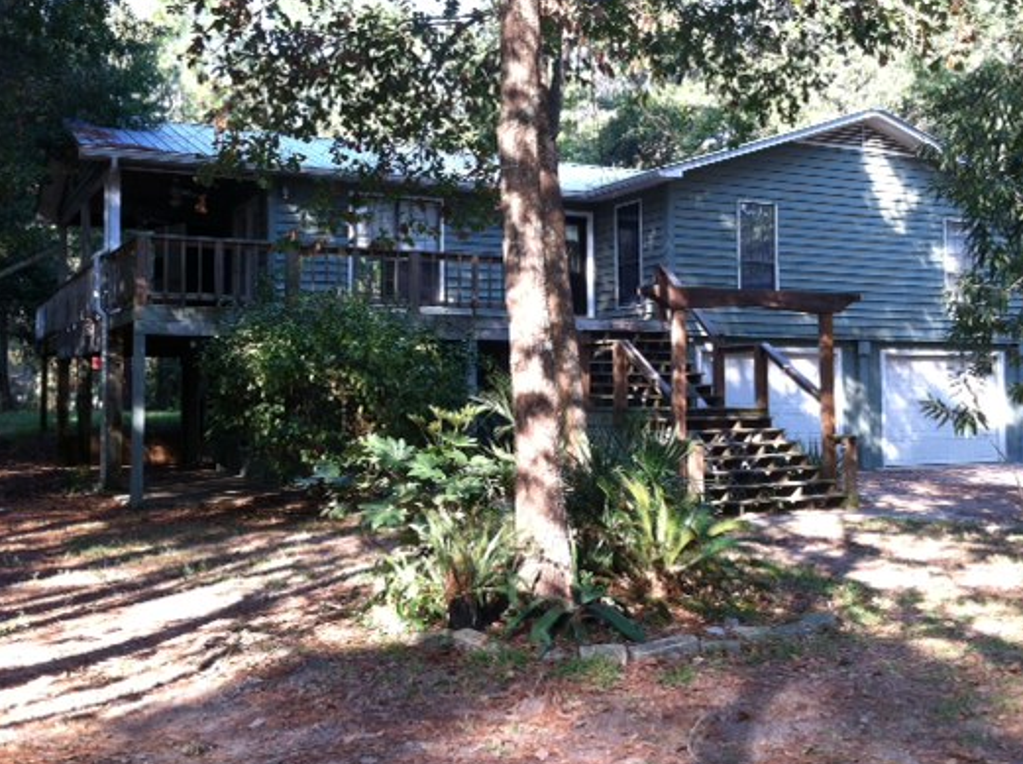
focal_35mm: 43
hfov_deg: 43.8
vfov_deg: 33.4
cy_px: 318
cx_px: 581
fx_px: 1269
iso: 125
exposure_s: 1/120
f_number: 2.8
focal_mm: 3.85
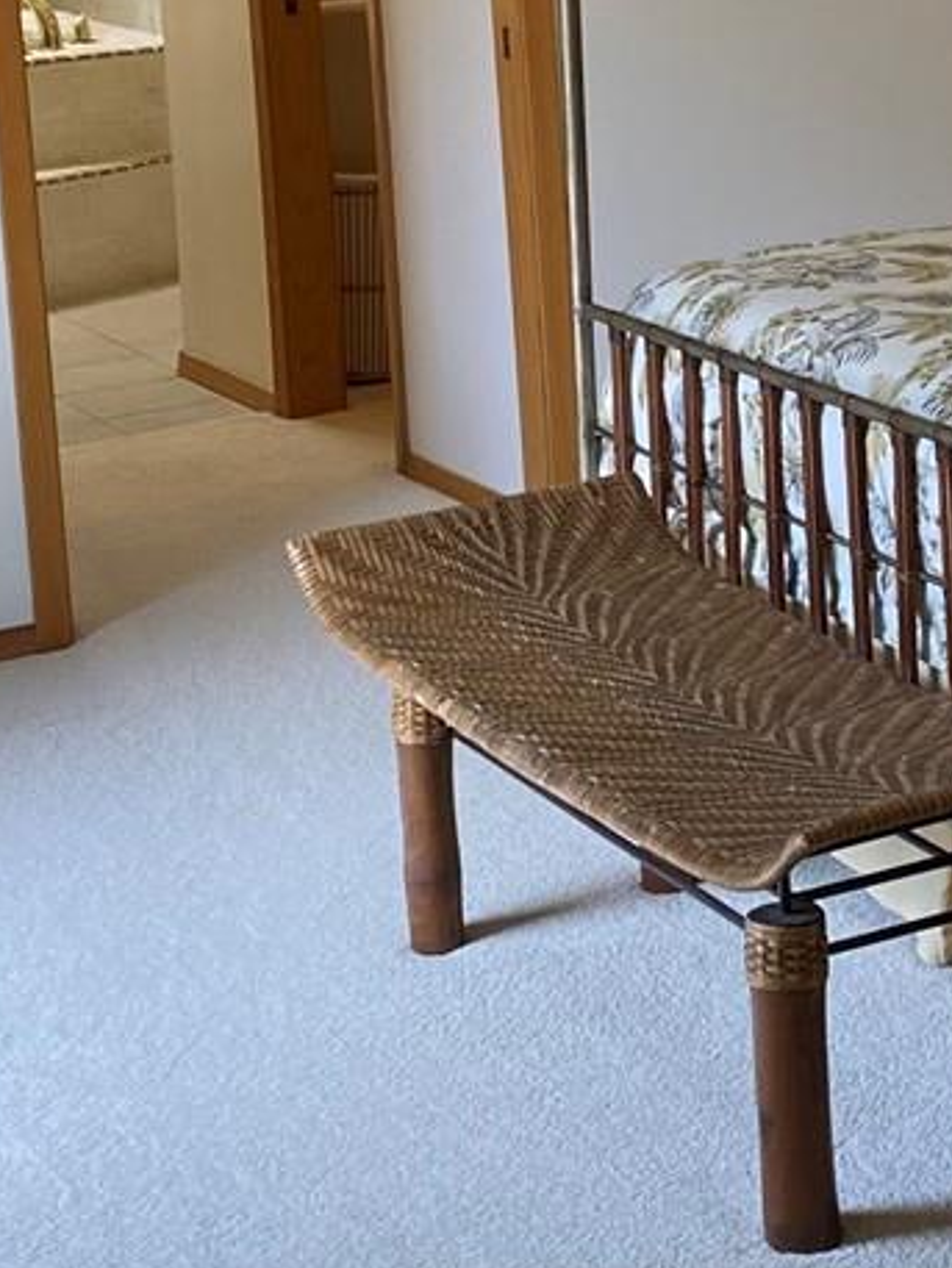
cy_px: 150
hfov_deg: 15.9
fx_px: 3335
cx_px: 946
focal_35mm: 91
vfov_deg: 21.1
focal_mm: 4.25
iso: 80
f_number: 1.8
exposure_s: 1/120
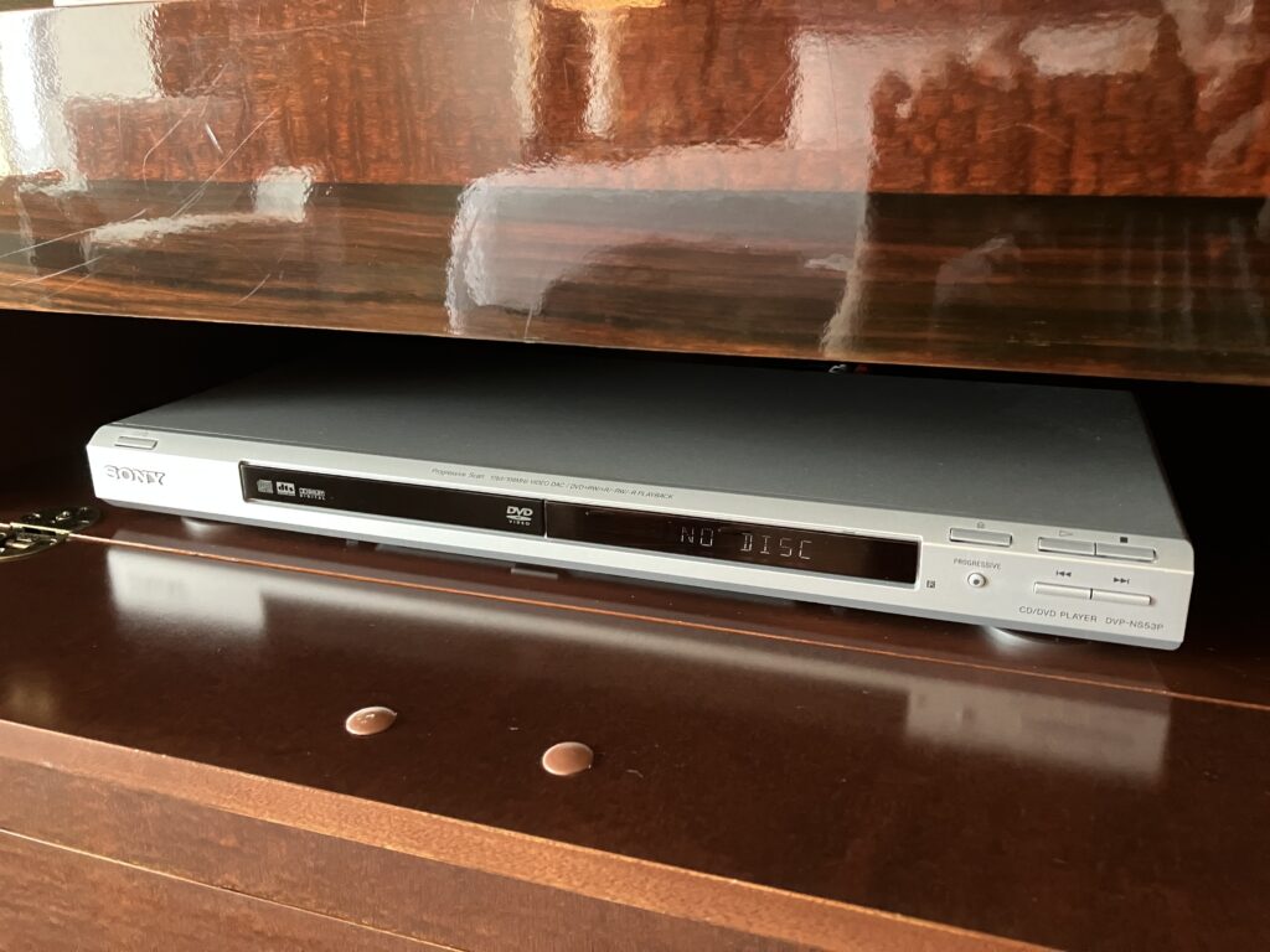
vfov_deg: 49.7
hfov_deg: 63.4
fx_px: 1027
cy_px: 476
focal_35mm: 28
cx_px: 635
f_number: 1.8
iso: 640
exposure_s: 1/25
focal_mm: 3.99
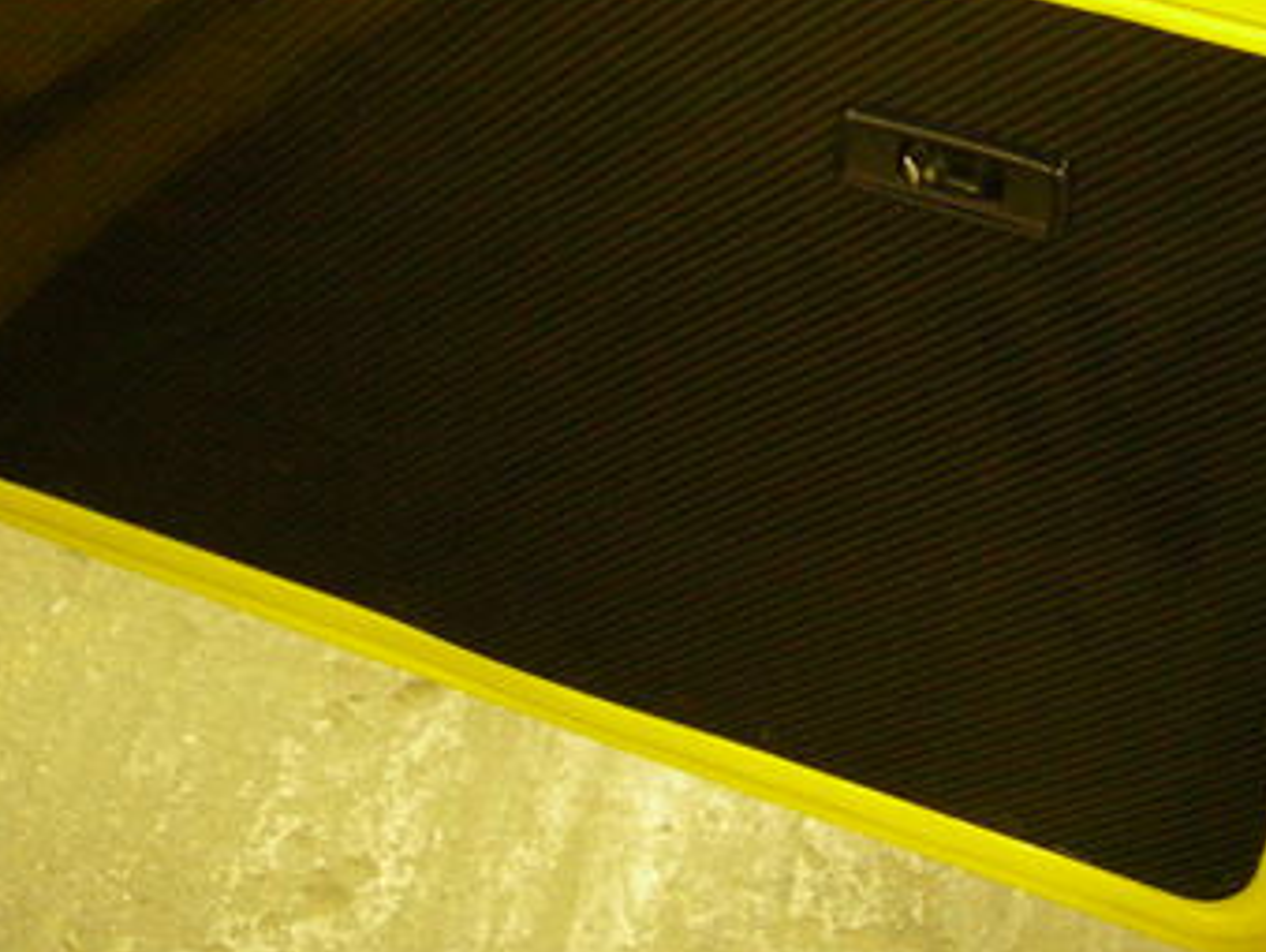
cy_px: 213
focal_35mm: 66
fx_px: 2416
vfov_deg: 22.0
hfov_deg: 29.2
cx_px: 444
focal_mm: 5.8
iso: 193
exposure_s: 1/4.4
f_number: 3
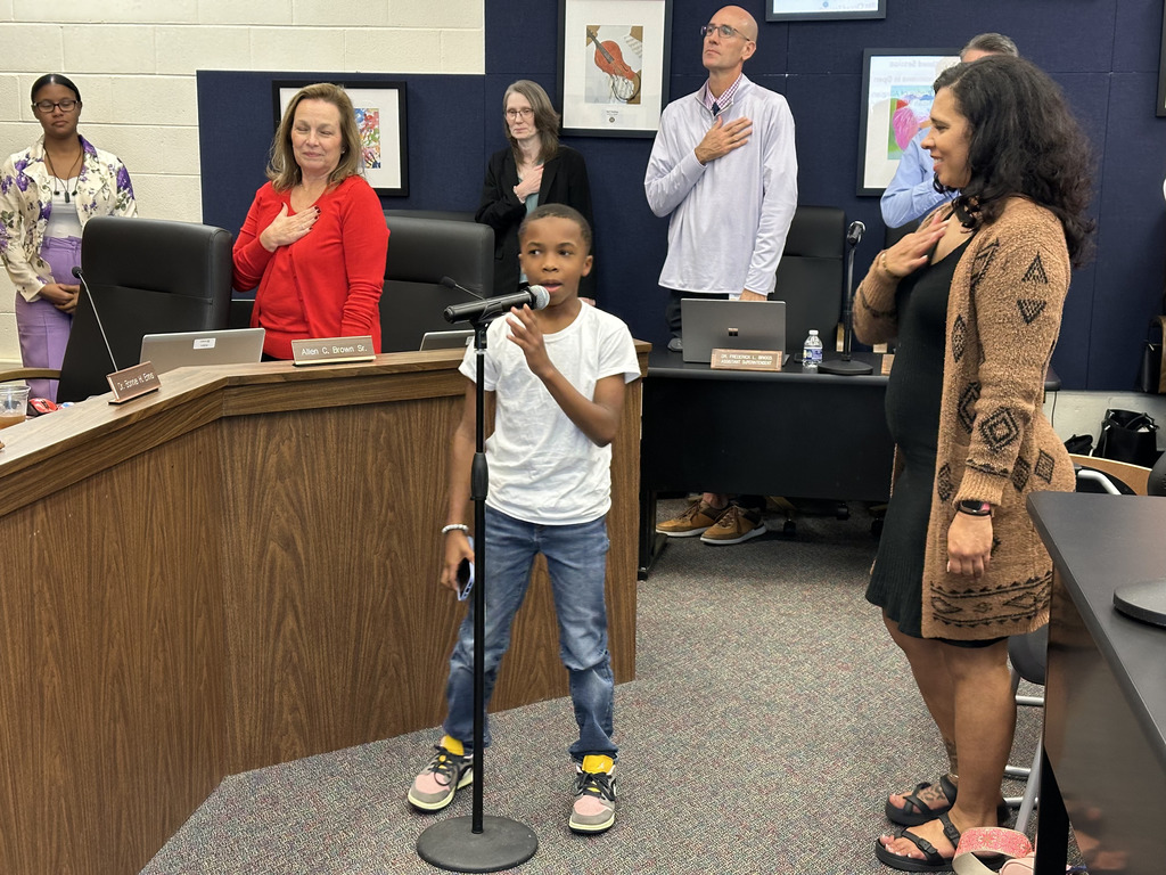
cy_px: 438
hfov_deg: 39.7
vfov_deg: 30.3
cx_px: 583
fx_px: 1617
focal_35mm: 48
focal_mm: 6.86
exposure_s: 1/40
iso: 250
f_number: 1.78
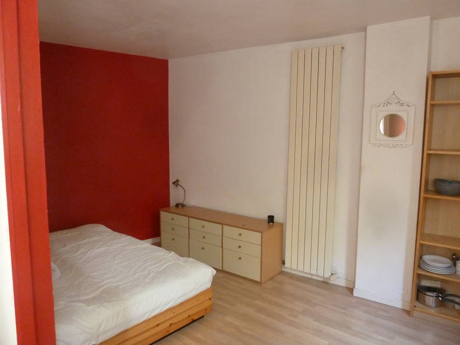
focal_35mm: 25
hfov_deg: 69.4
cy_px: 172
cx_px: 230
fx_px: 332
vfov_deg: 54.9
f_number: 3.3
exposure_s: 1/15
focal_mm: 4.1
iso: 500
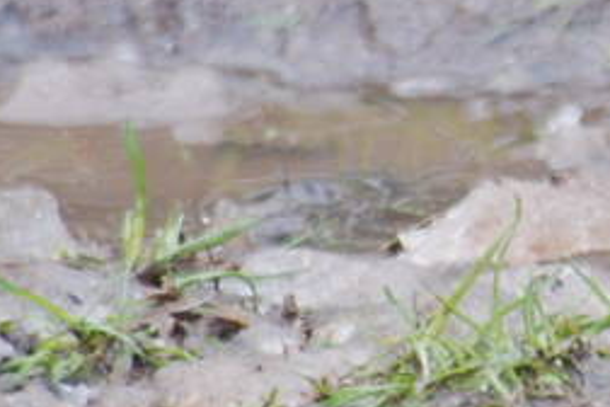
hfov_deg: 0.7
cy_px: -287
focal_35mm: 2862
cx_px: 1733
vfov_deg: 0.5
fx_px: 48491
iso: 400
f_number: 5.6
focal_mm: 300
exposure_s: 1/80
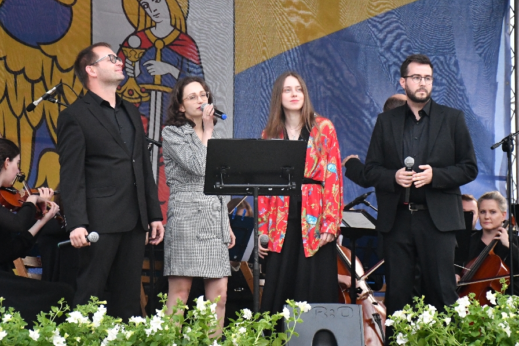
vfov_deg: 9.1
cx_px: 260
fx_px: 2162
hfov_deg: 13.7
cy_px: 128
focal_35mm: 150
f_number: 5
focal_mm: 75
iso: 4500
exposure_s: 1/320
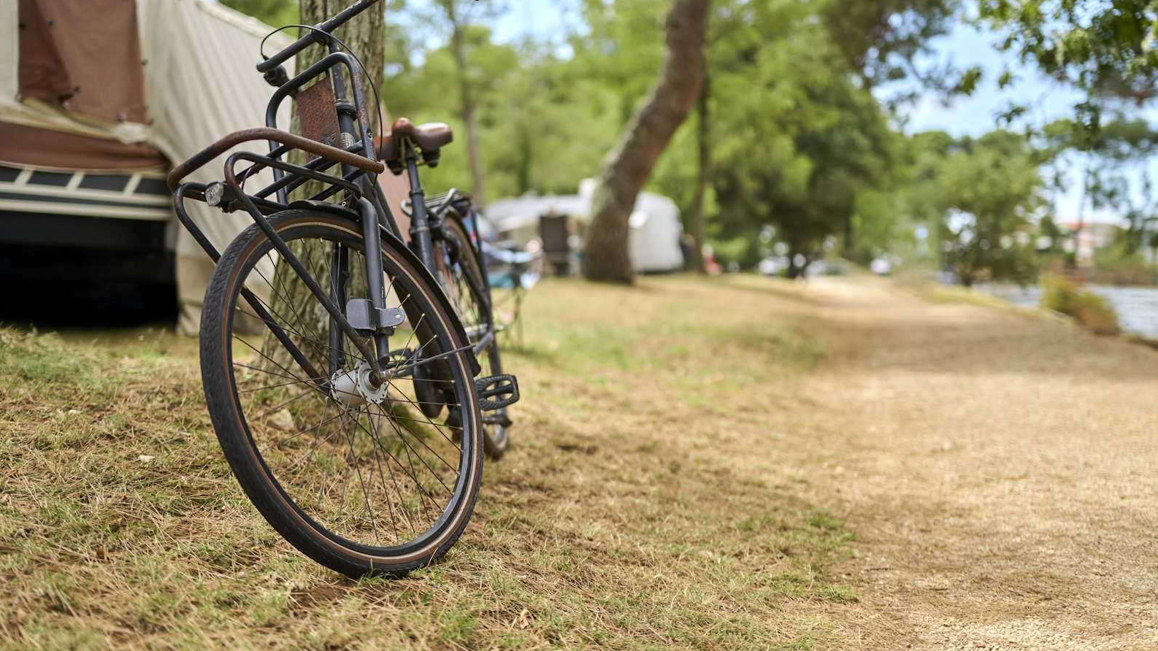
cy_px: 266
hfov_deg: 54.0
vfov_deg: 31.9
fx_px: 1136
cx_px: 583
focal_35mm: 37
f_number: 1.2
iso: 64
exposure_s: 1/2500
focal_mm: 35
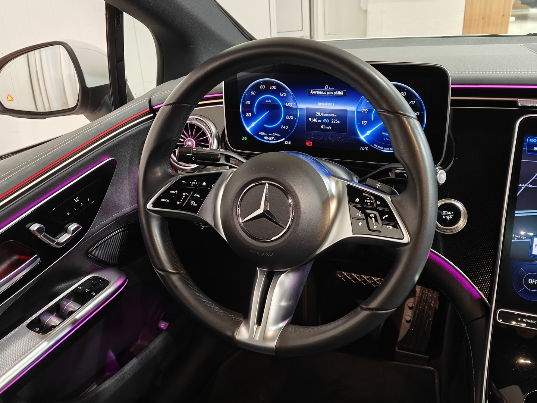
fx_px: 512
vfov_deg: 42.9
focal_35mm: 33
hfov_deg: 55.4
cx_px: 268
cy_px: 202
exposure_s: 1/33
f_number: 1.8
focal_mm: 5.59
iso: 160
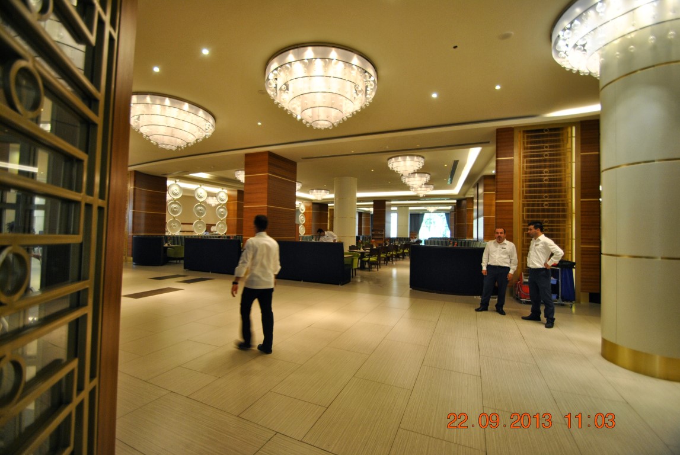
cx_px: 340
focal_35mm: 15
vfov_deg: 77.5
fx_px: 284
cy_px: 228
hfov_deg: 100.3
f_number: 3.5
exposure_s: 1/30
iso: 200
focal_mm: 10
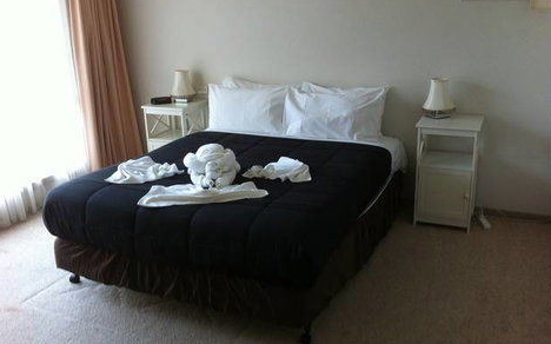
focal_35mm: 38
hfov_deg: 51.6
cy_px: 161
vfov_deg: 33.5
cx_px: 272
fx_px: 570
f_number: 2.8
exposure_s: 1/15
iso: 125
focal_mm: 3.85
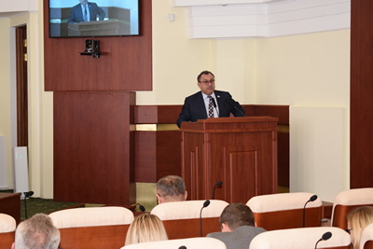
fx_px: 855
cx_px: 186
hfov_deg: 24.6
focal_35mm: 82
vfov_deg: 16.6
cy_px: 124
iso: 800
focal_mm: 55
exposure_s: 1/80
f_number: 5.6
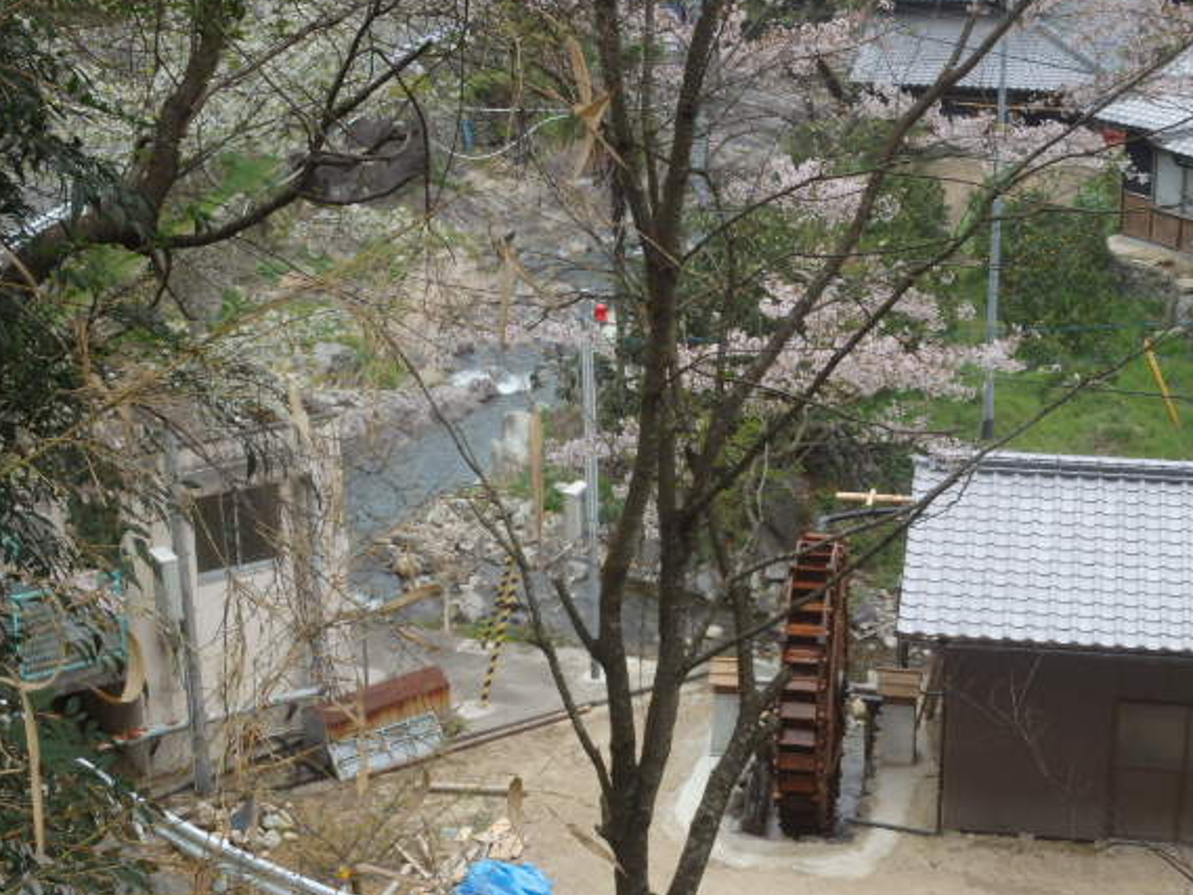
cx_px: 558
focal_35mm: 63
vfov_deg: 23.3
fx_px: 2172
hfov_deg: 30.7
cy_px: 455
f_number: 5.1
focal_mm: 10
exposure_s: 1/100
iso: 200
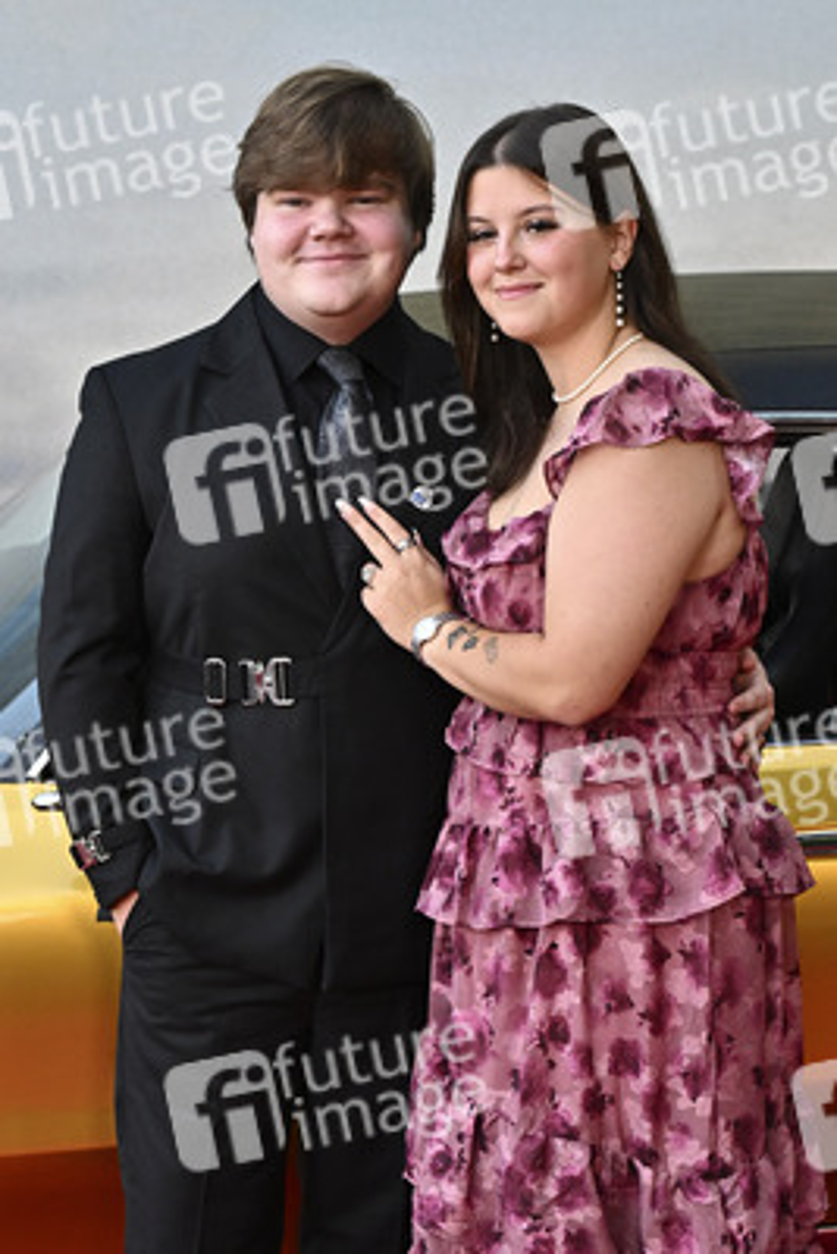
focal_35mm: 52
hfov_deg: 26.0
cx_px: 418
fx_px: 1812
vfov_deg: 38.2
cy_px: 627
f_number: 4.5
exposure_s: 1/320
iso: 1600
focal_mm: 52
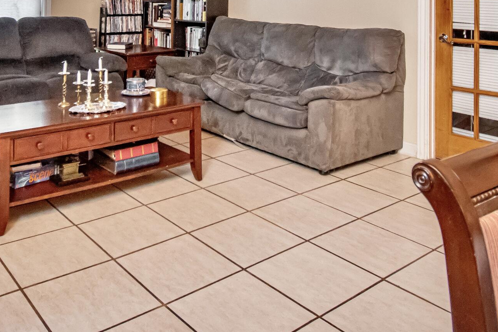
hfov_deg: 54.0
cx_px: 195
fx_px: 484
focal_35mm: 35
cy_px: -14
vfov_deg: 33.9
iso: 2800
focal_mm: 10
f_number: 4.5
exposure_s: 1/200
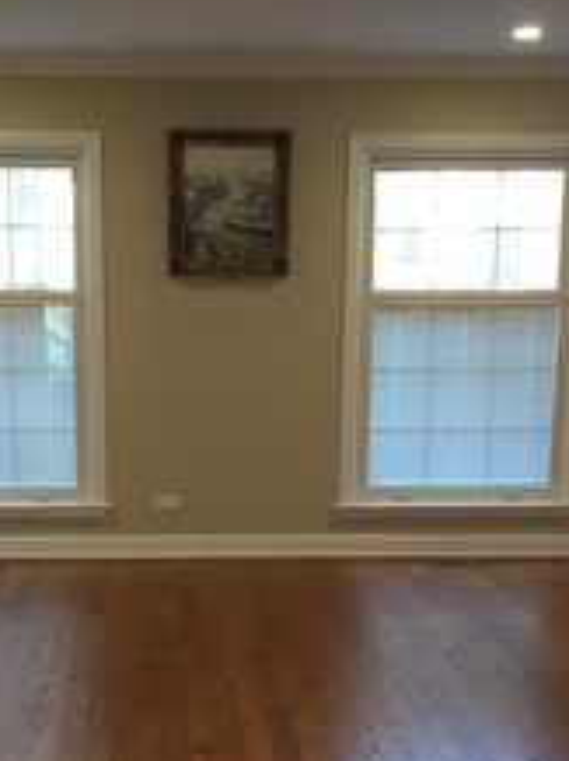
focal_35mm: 64
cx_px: 202
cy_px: 586
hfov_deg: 22.8
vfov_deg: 29.7
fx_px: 1405
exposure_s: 1/30
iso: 50
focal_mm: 4.15
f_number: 2.2
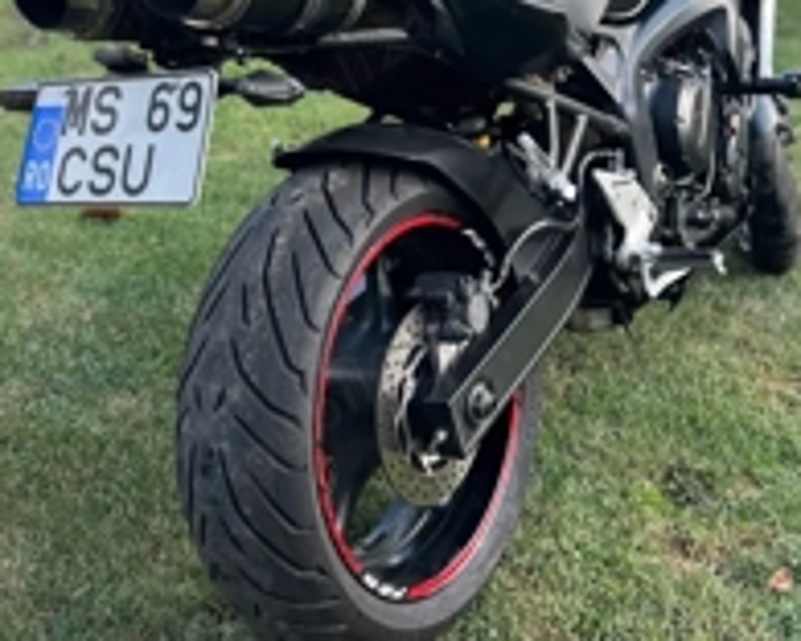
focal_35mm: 52
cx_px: 452
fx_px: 1233
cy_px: 111
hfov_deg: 35.9
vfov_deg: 28.4
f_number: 1.5
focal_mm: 5.7
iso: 50
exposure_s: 1/471
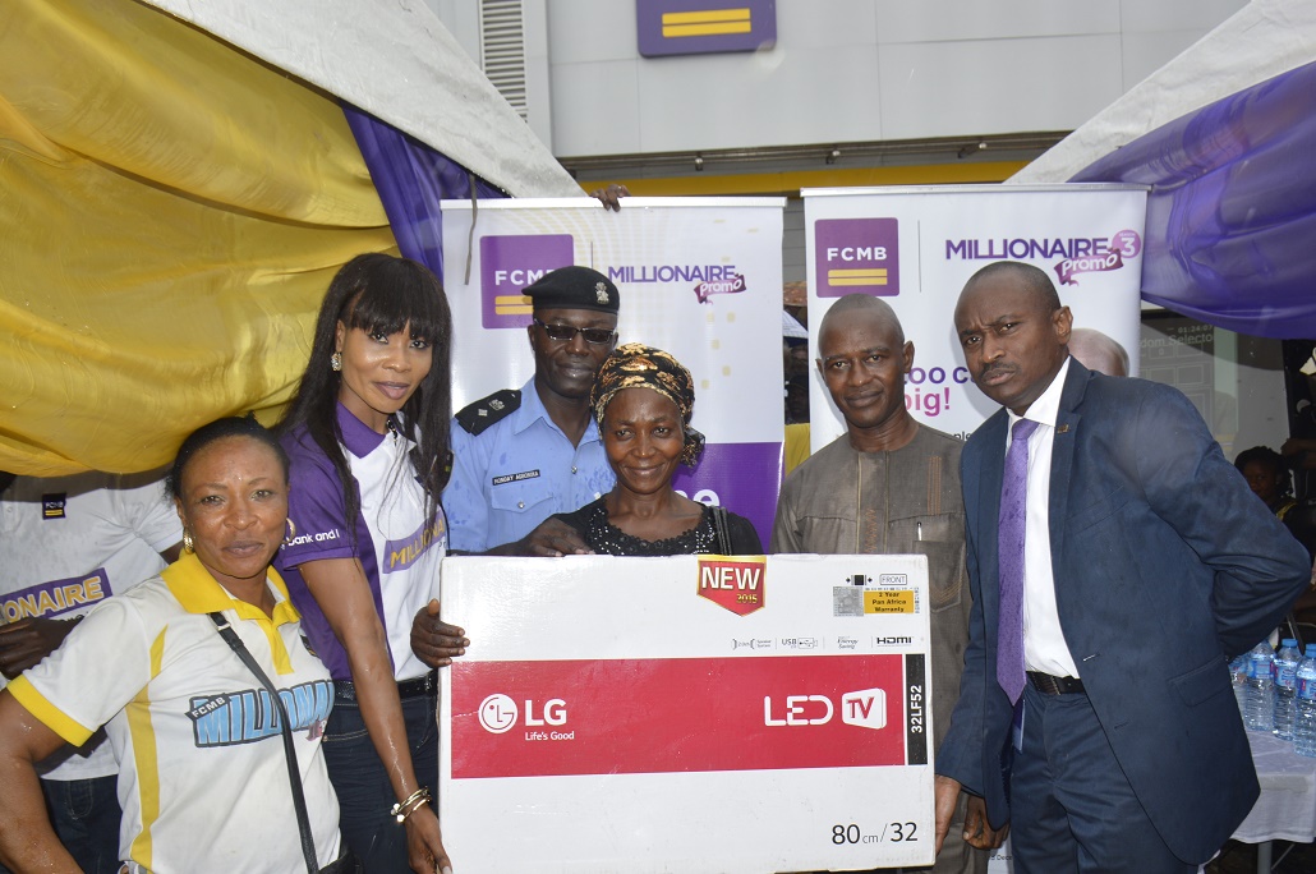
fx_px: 1095
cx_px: 658
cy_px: 437
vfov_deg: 43.5
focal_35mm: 30
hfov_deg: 62.0
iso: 200
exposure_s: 1/80
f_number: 10
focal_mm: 20
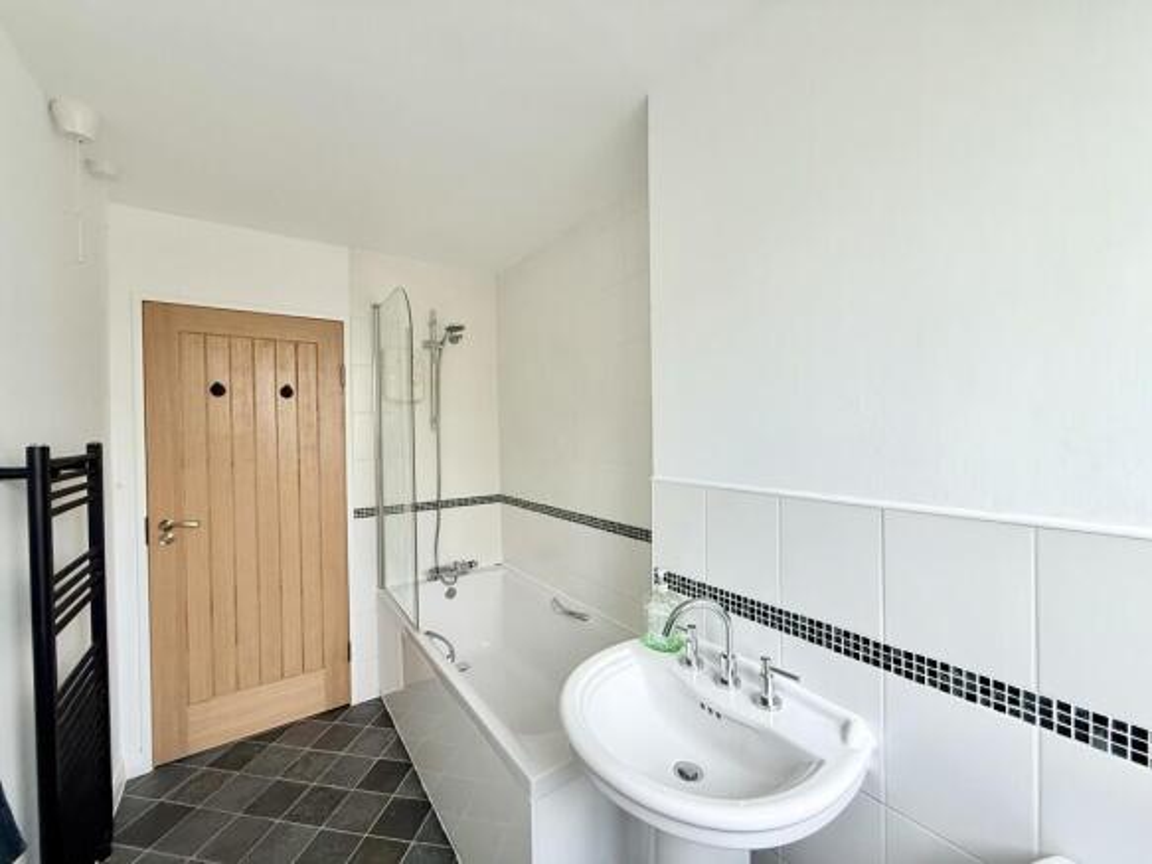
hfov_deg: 102.1
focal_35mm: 14
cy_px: 432
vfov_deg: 85.7
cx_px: 576
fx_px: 466
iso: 160
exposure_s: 1/99
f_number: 2.2
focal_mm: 2.22
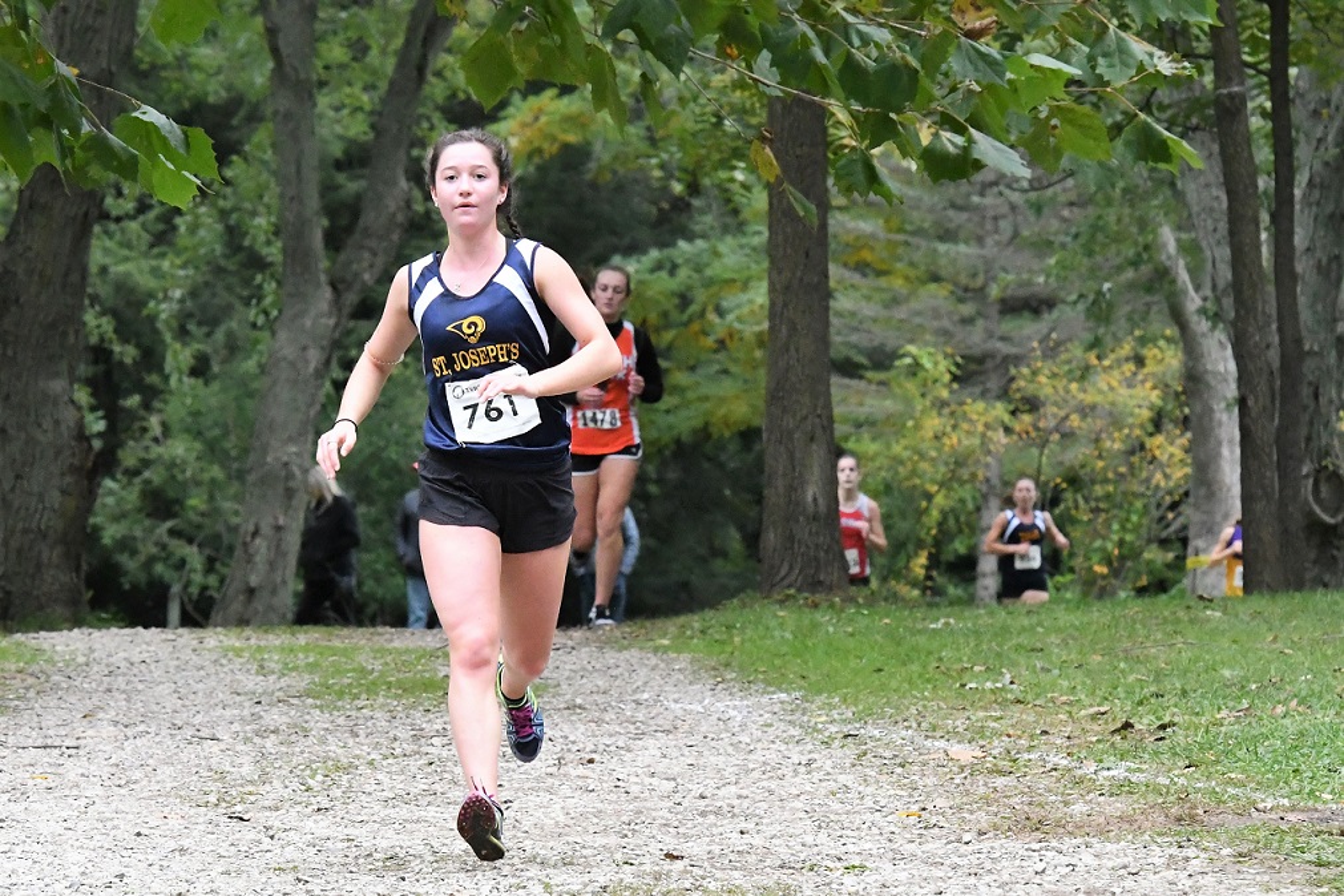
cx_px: 672
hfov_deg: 9.5
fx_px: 8119
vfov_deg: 6.3
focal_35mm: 218
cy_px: 448
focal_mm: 145
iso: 7200
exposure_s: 1/1000
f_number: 9
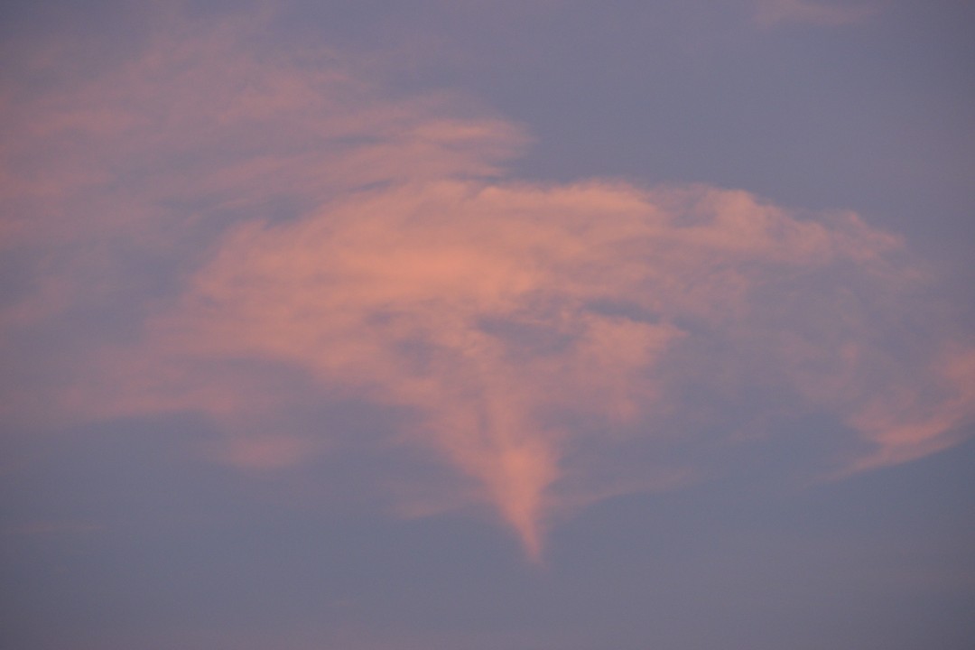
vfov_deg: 7.3
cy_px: 325
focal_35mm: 188
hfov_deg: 11.0
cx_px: 488
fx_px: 5078
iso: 800
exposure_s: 1/160
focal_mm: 125
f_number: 5.6
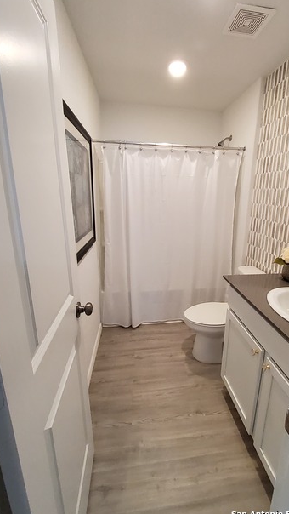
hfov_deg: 70.2
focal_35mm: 15
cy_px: 247
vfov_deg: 102.9
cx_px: 166
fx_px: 204
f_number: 2.2
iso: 250
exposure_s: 1/33
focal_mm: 1.13
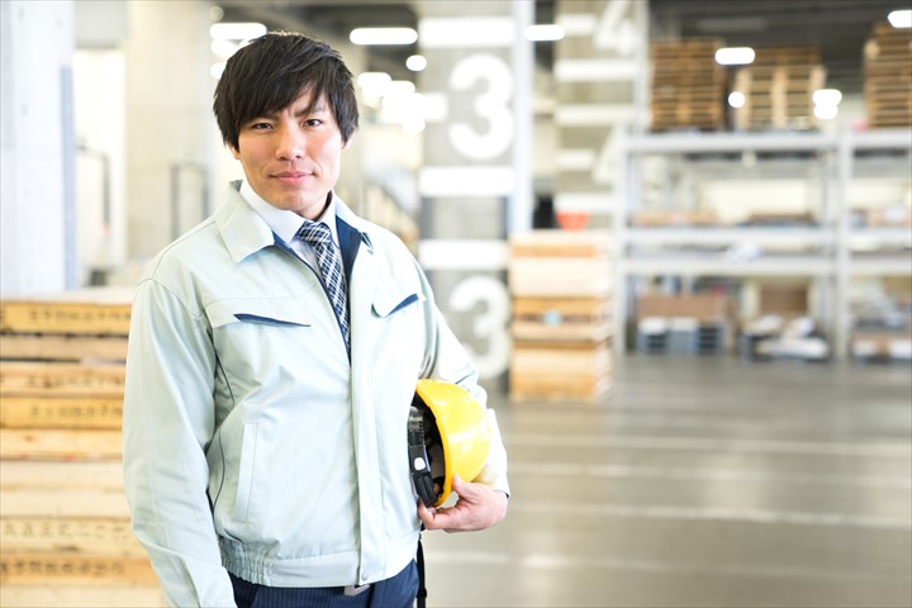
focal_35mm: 70
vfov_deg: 19.5
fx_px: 1773
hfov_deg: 28.8
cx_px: 456
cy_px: 304
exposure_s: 1/60
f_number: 2.8
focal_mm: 70
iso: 400
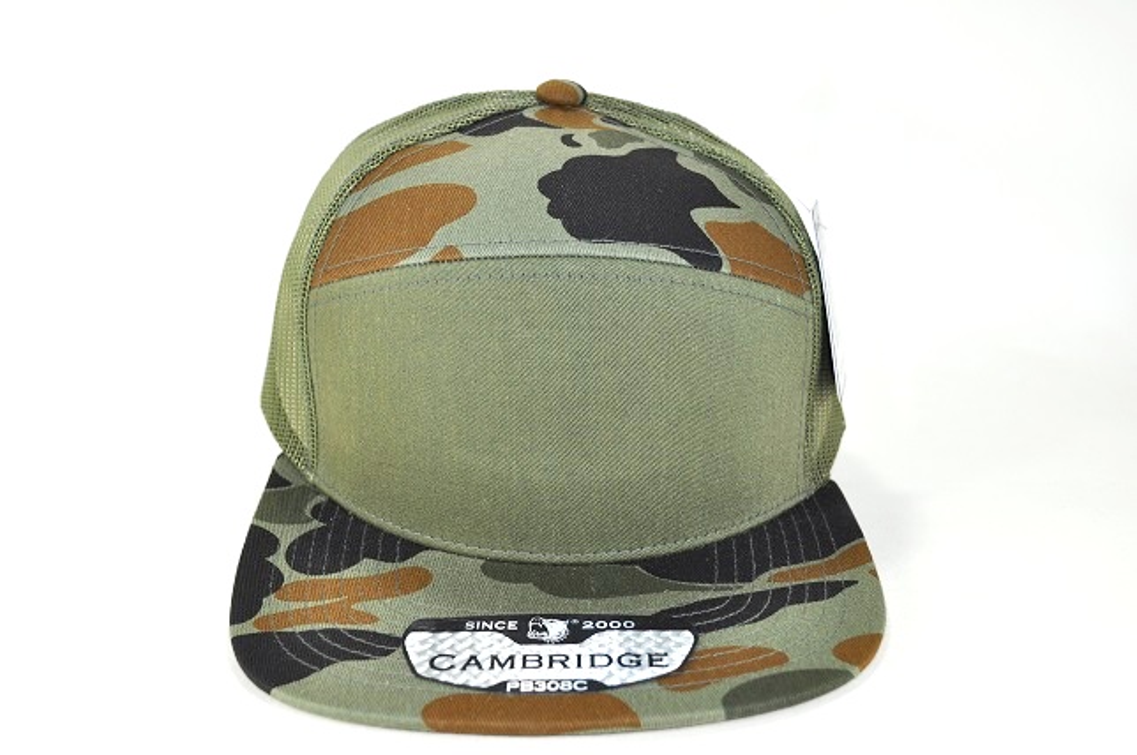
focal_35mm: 39
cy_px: 378
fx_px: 1230
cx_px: 568
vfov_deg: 34.1
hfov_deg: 49.6
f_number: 5.6
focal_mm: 26
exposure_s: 1/200
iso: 200
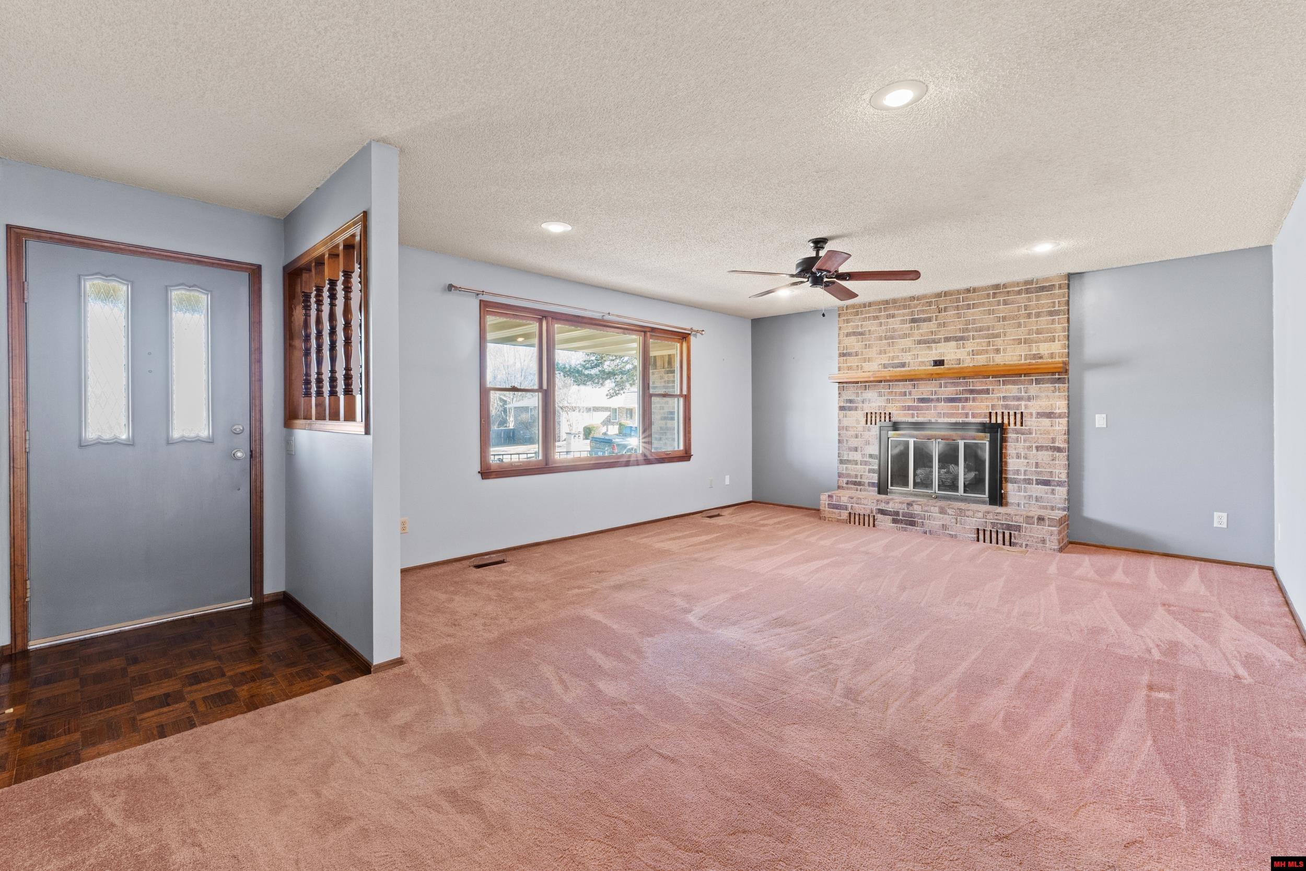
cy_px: 436
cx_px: 653
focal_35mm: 15
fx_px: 544
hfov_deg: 100.4
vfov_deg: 77.3
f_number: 8
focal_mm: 10
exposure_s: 1
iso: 320
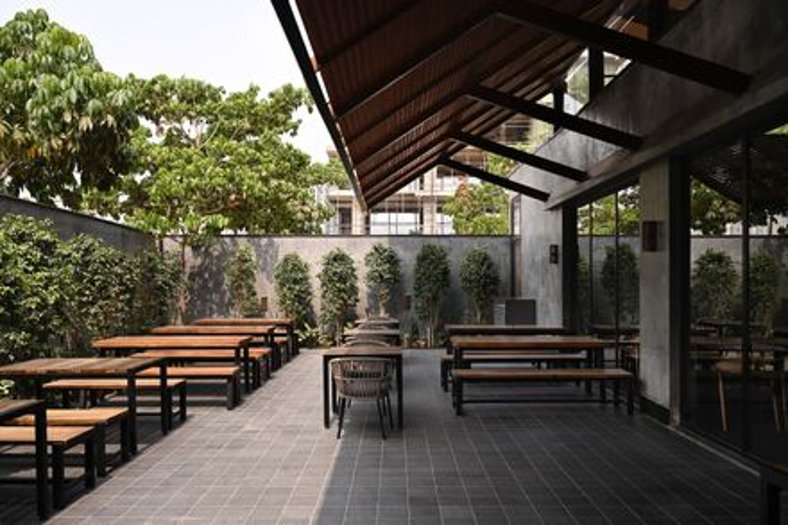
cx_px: 394
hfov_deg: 62.8
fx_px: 645
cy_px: 262
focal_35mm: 30
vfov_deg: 44.2
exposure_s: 1/250
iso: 200
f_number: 8
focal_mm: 29.5
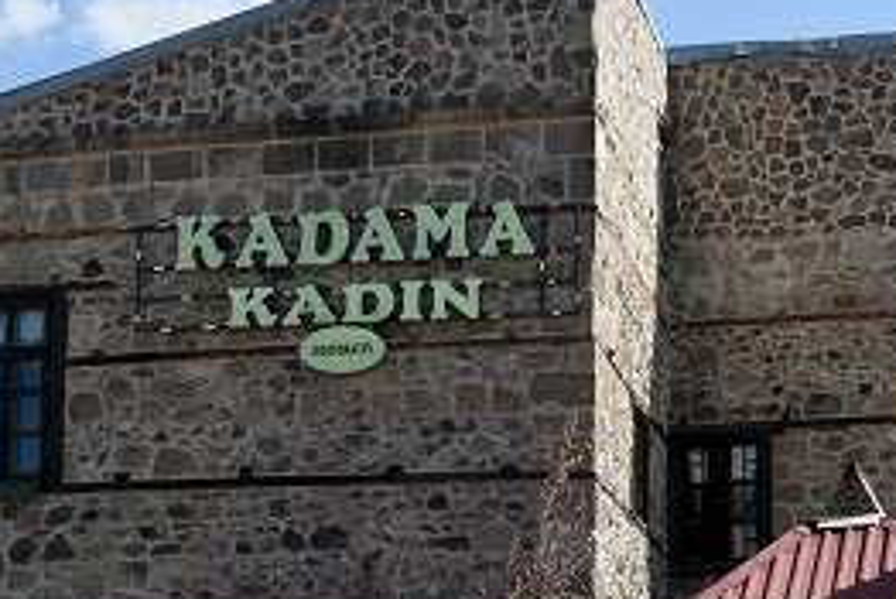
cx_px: 551
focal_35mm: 120
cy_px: 561
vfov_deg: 11.3
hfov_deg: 17.0
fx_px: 2992
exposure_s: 1/250
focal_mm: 35
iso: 180
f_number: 11
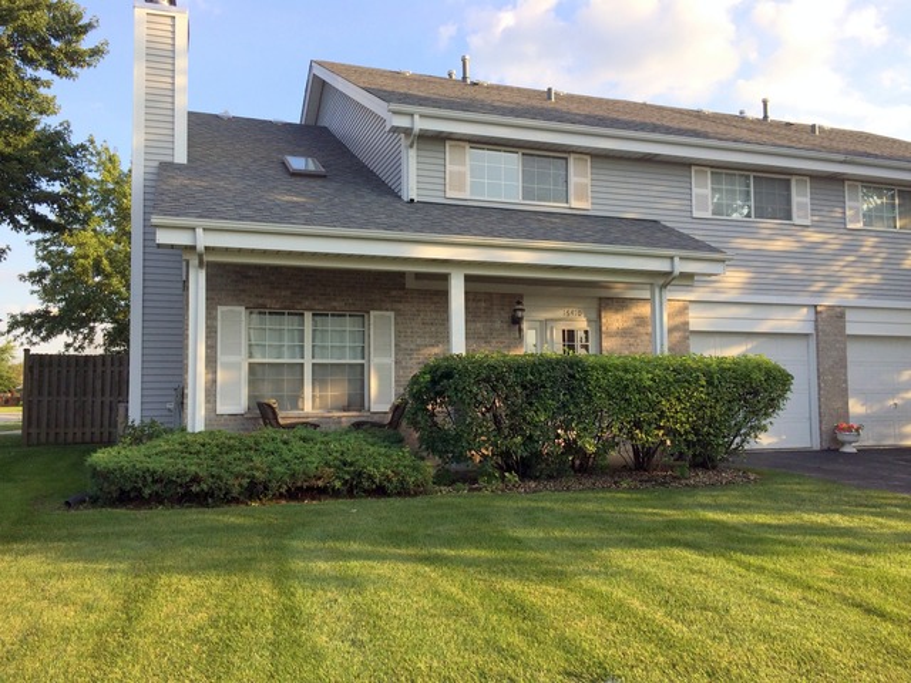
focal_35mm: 29
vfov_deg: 48.2
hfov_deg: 61.7
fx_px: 763
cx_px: 456
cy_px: 342
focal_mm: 4.15
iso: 32
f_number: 2.2
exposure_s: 1/631
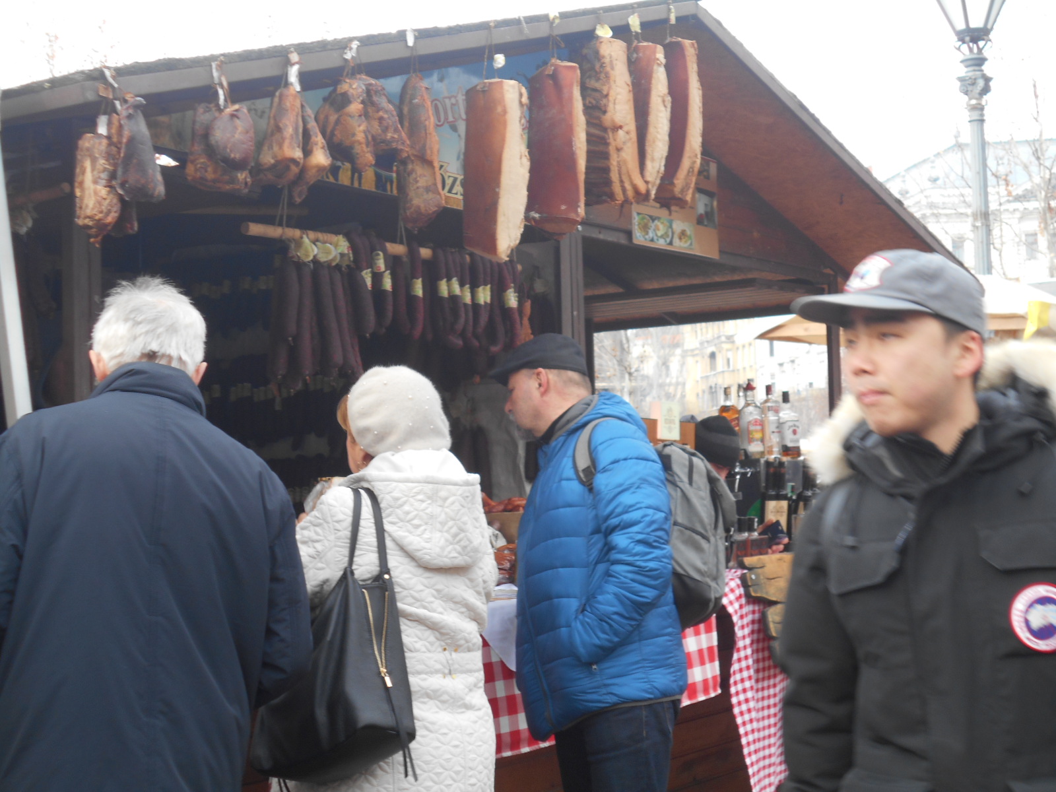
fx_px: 1769
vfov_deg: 25.2
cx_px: 528
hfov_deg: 33.2
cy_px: 396
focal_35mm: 58
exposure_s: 1/50
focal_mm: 10
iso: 80
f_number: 4.9
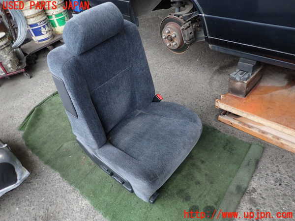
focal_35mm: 25
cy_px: 110
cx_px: 148
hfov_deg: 69.4
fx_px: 213
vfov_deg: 54.9
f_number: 2
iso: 200
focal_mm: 4.5
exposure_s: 1/50
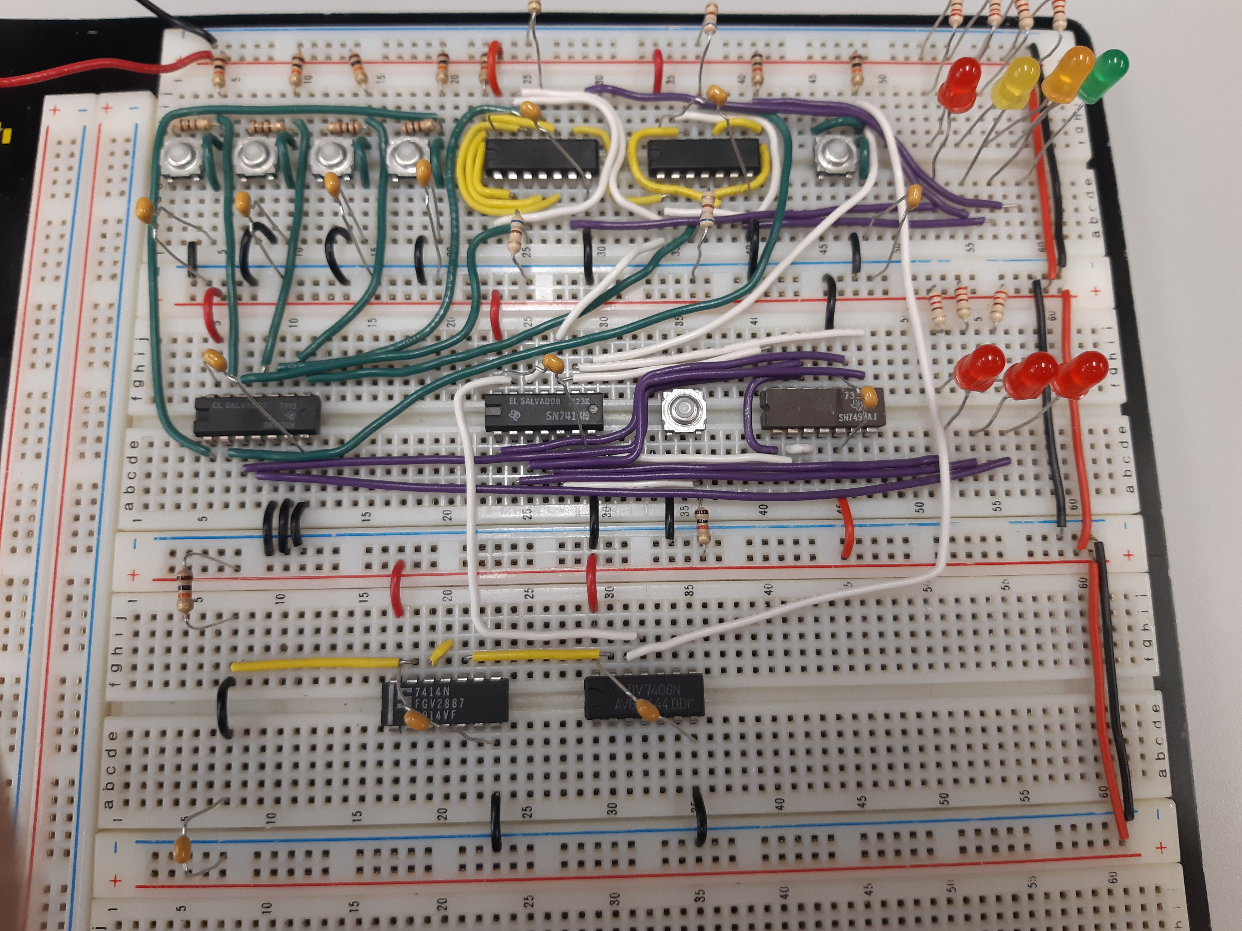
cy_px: 466
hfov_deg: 67.3
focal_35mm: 26
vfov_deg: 53.1
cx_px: 621
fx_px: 933
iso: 100
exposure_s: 1/60
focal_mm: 3.93
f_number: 1.7
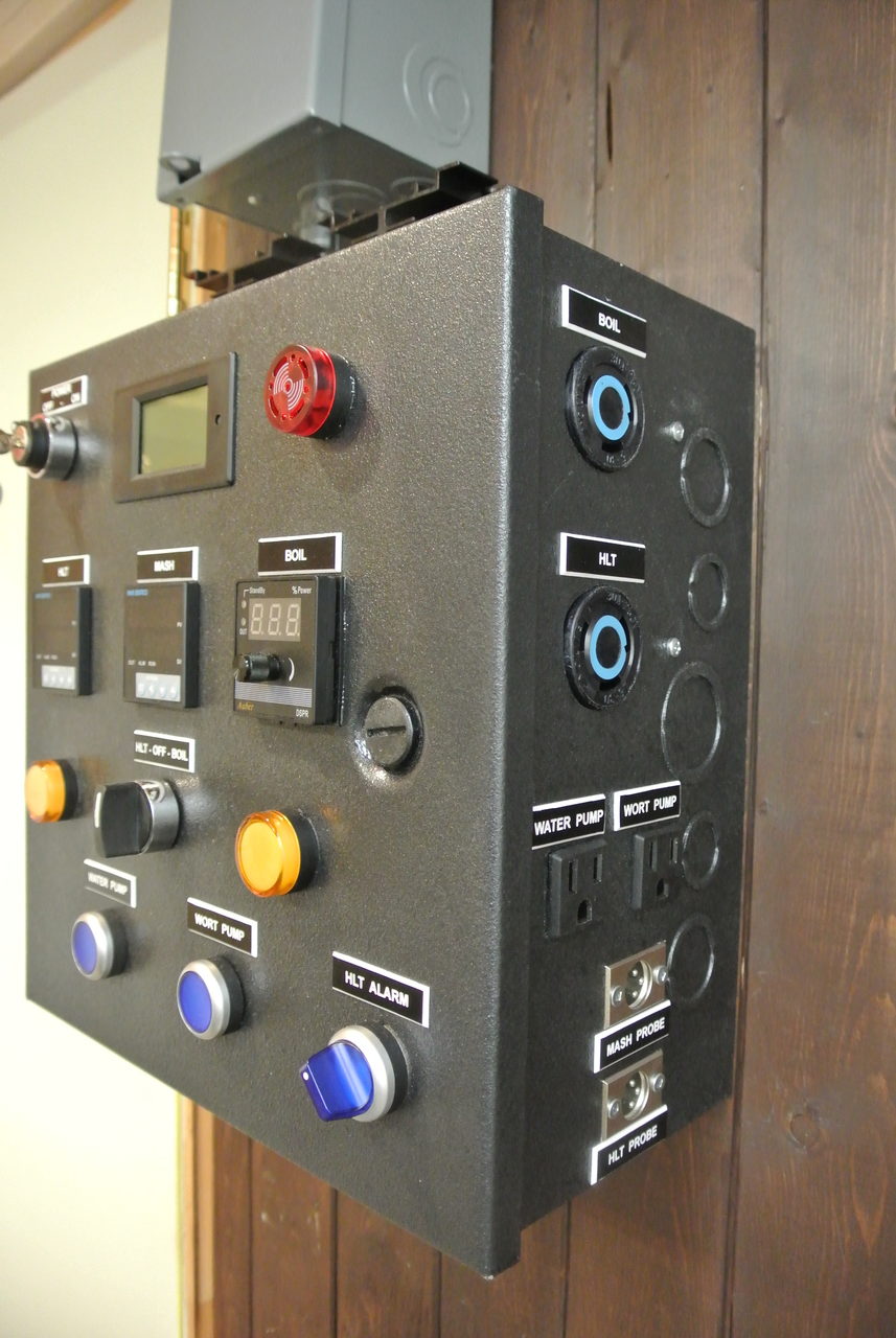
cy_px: 669
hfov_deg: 48.1
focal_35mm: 27
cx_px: 448
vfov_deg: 67.3
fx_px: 1005
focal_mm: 10
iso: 2000
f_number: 3.5
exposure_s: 1/30
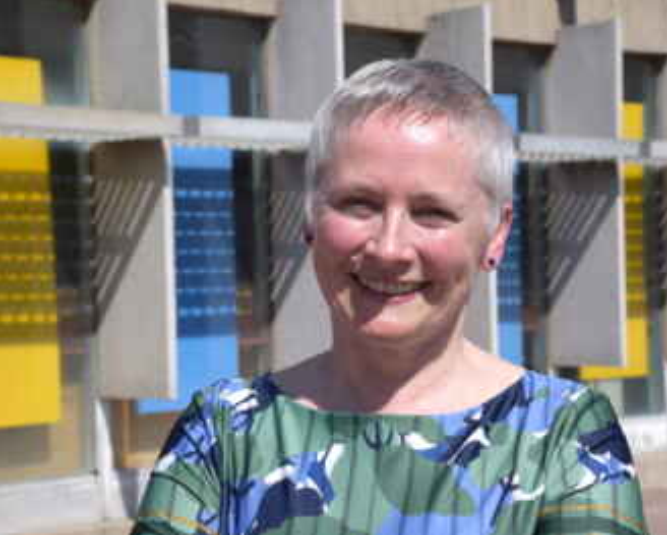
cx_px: 399
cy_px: 266
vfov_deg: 16.0
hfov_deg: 19.9
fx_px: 1897
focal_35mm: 96
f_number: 10
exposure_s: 1/400
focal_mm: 56
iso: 200
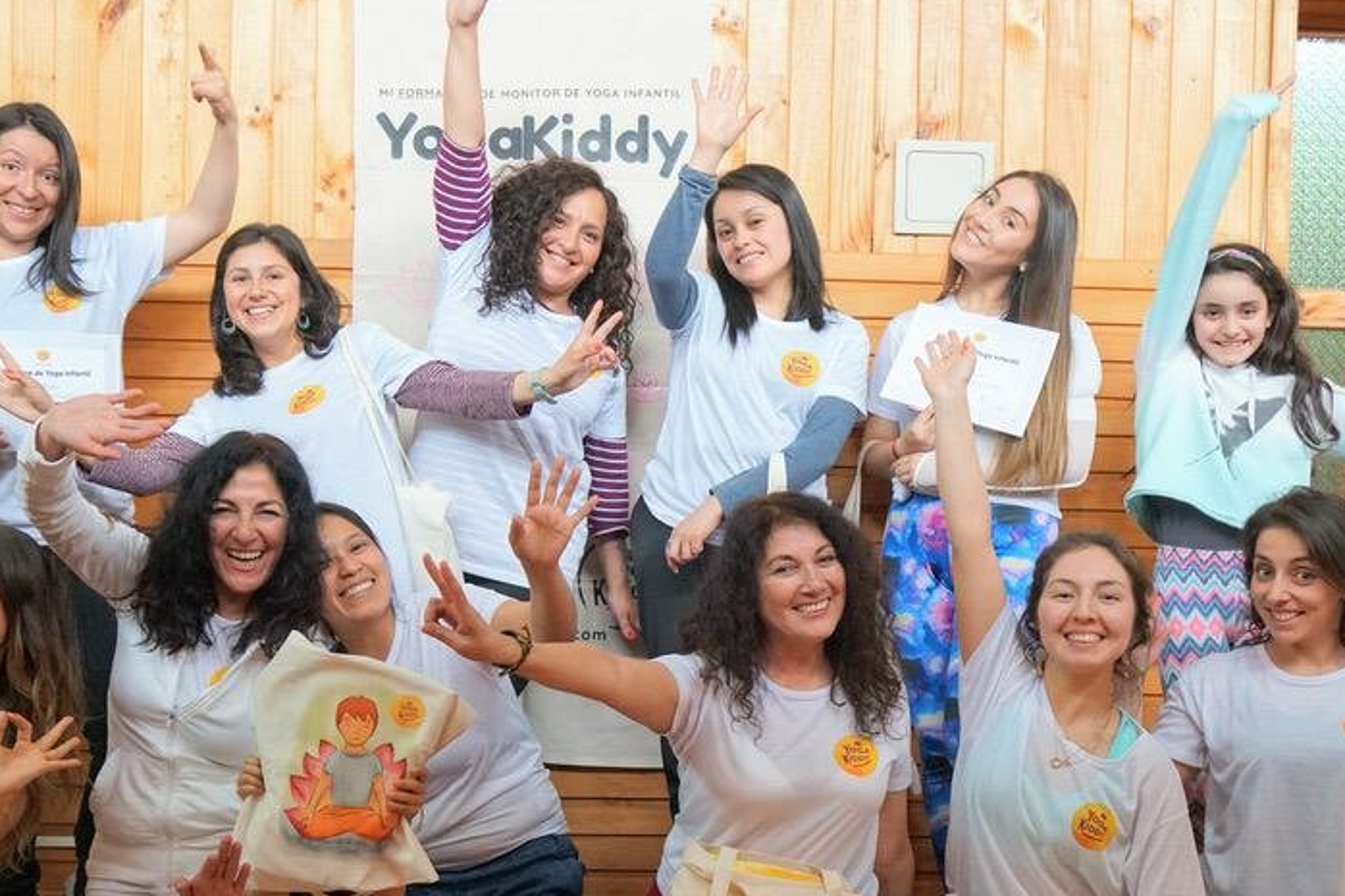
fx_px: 1606
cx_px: 651
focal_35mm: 43
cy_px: 567
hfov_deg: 45.4
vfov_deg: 31.0
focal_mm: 20
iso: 2000
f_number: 4
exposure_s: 1/160
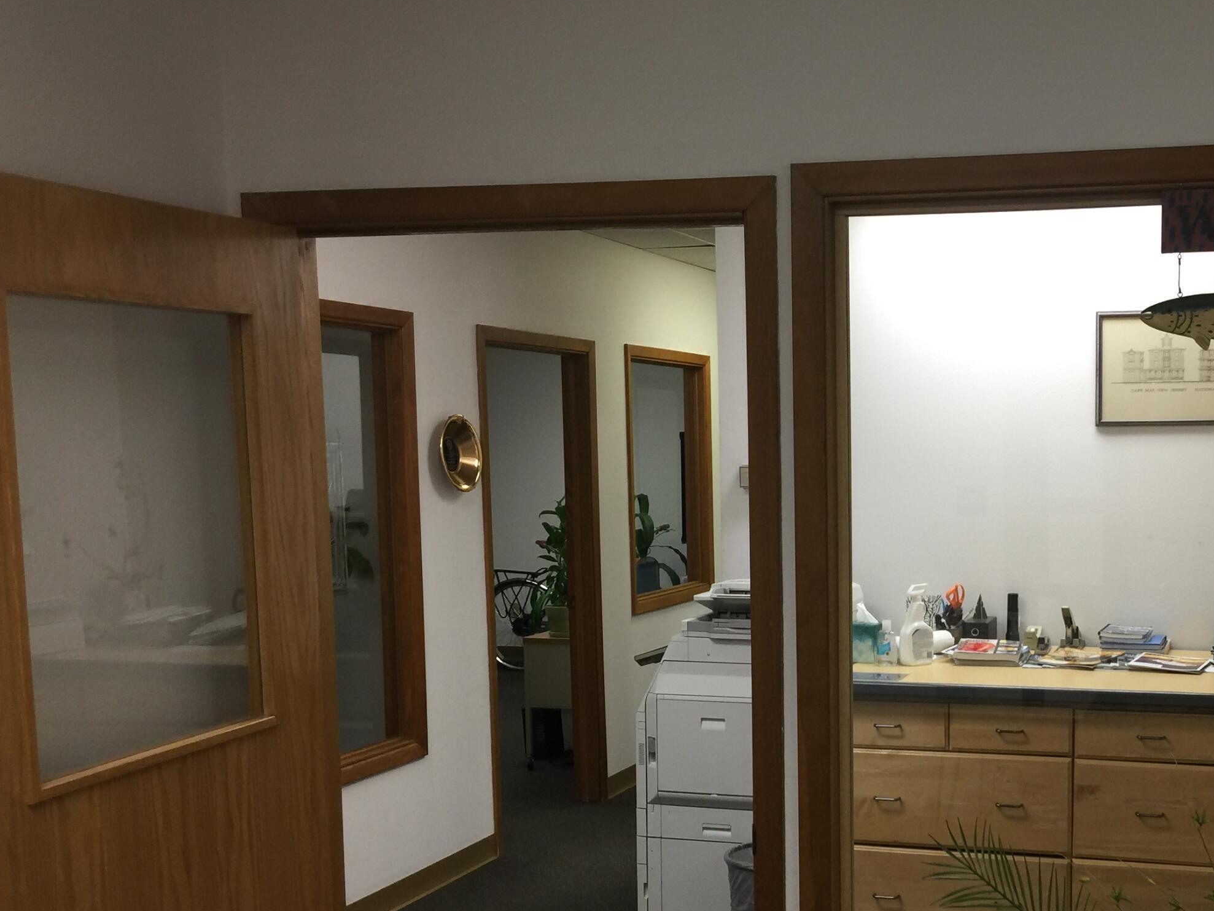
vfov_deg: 32.6
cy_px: 604
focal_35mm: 44
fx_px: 1543
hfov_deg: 41.8
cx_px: 897
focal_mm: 4.15
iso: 40
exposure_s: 1/15
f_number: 2.2
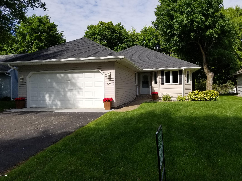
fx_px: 182
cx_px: 121
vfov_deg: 53.1
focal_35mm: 26
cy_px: 90
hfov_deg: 67.3
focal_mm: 4.25
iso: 50
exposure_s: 1/2200
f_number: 1.7
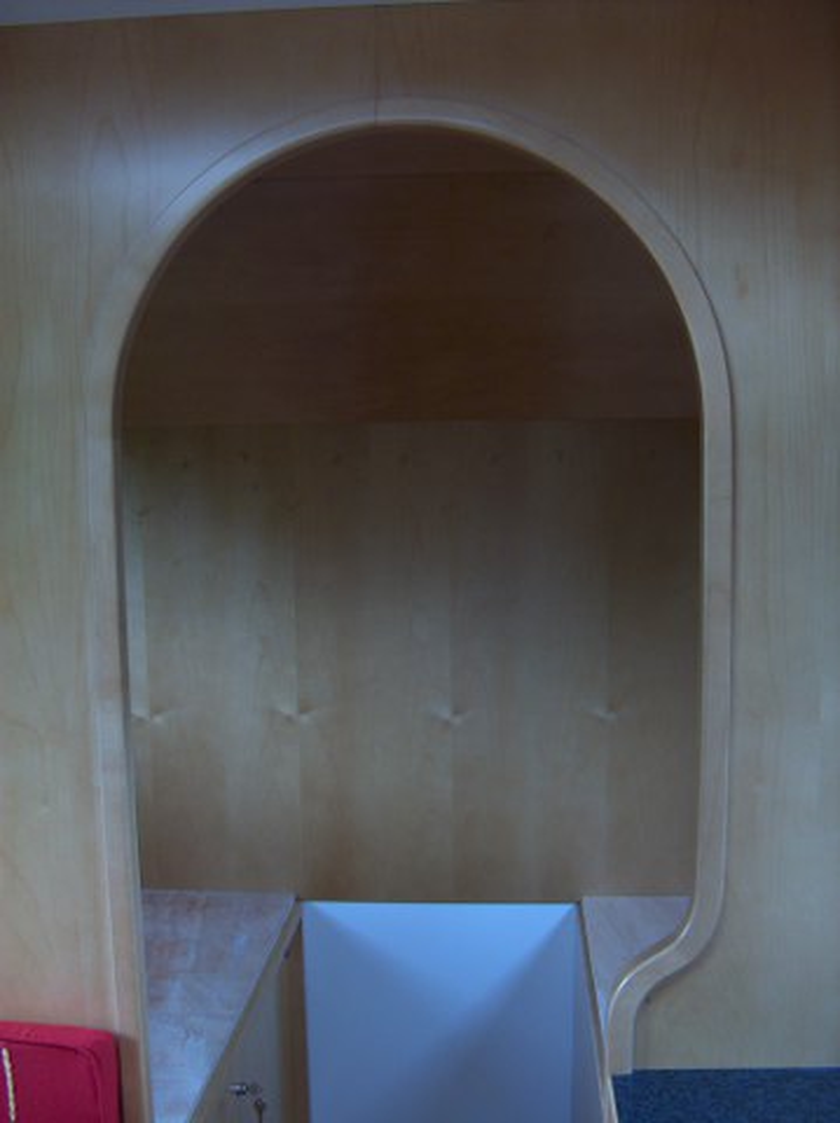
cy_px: 562
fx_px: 1199
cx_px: 420
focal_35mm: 37
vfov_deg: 50.2
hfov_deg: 38.6
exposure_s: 1/84.5
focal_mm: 7.6
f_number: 2.8
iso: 200
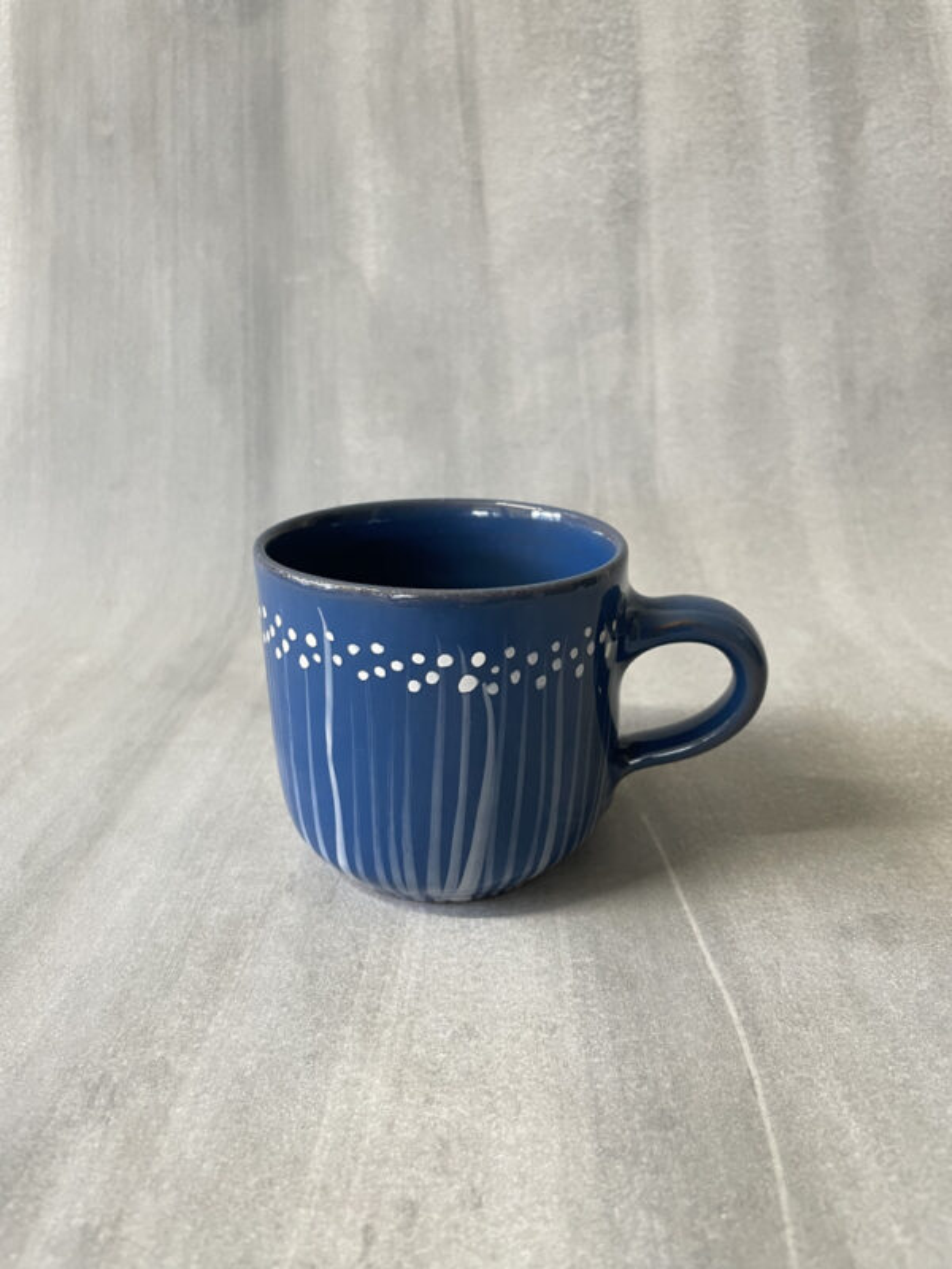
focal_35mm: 26
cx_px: 476
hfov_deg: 53.1
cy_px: 634
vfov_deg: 67.3
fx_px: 953
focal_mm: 4.2
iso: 80
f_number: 1.6
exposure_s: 1/50
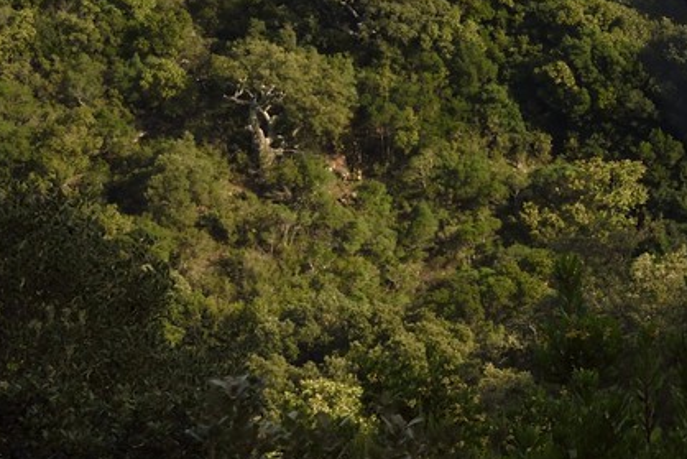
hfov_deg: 12.3
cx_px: 1244
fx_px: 2921
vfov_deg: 8.8
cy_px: -234
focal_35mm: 153
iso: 400
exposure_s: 1/200
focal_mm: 40
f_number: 14
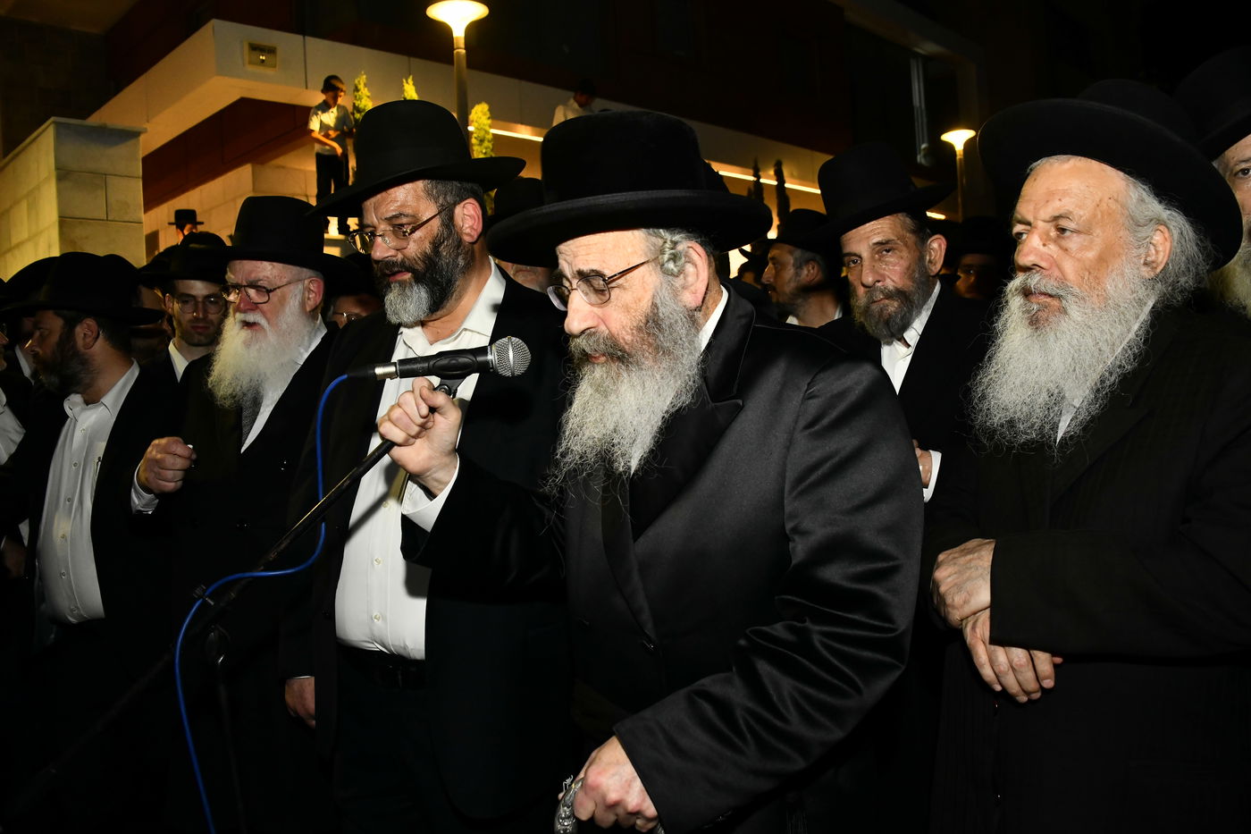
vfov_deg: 46.4
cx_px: 626
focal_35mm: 28
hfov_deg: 65.5
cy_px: 417
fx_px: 973
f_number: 6.3
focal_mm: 28
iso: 1600
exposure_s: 1/125
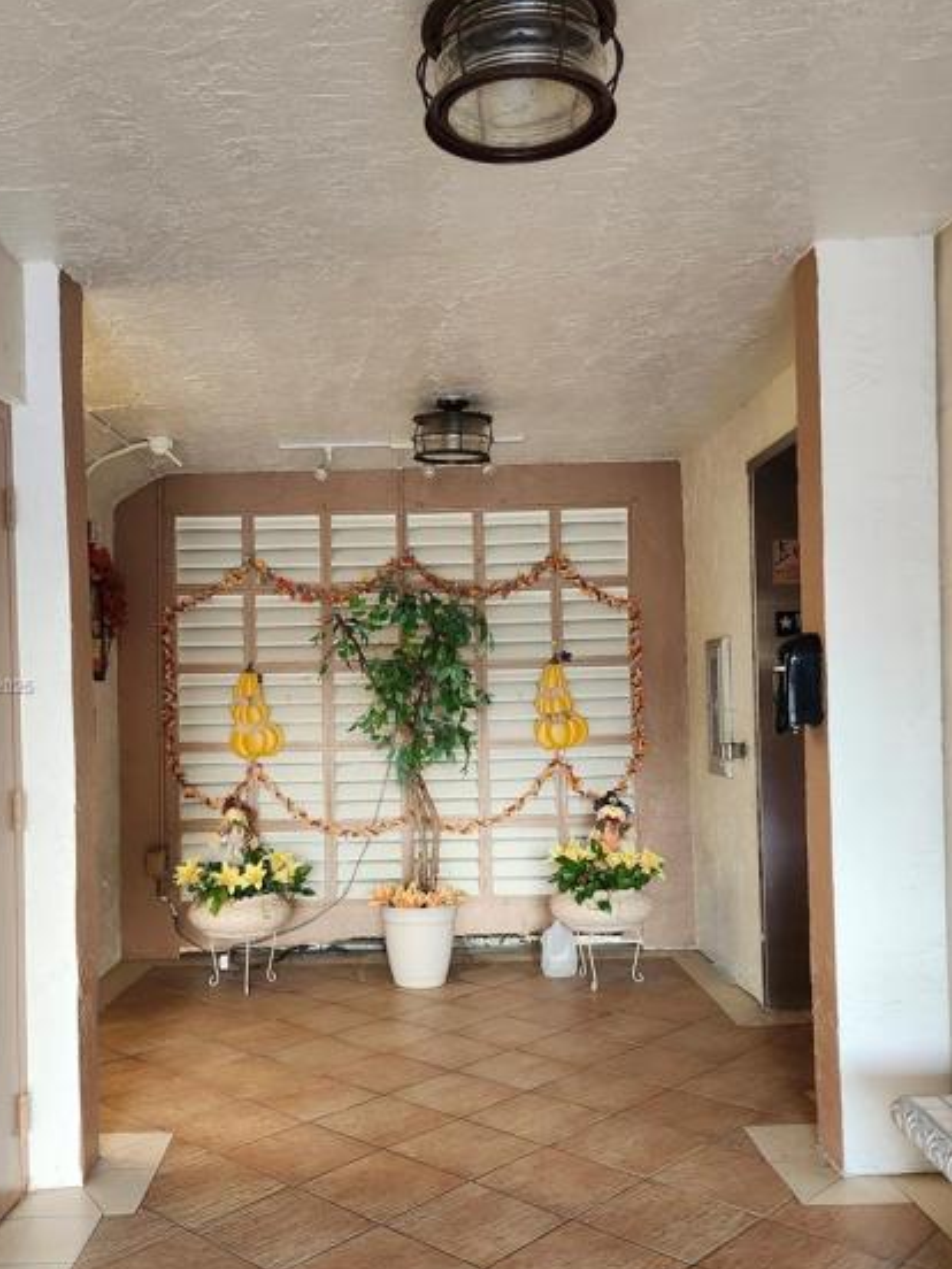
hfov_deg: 46.6
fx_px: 1100
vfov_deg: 59.9
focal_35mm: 30
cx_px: 400
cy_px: 687
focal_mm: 5.54
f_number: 1.8
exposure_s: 1/120
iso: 320
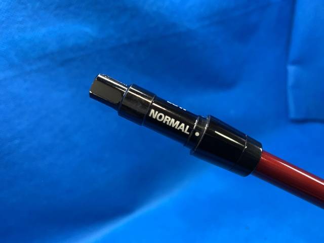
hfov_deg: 67.3
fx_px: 243
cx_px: 162
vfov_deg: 53.1
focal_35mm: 26
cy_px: 122
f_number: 1.8
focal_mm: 4.25
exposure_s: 1/60
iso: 200
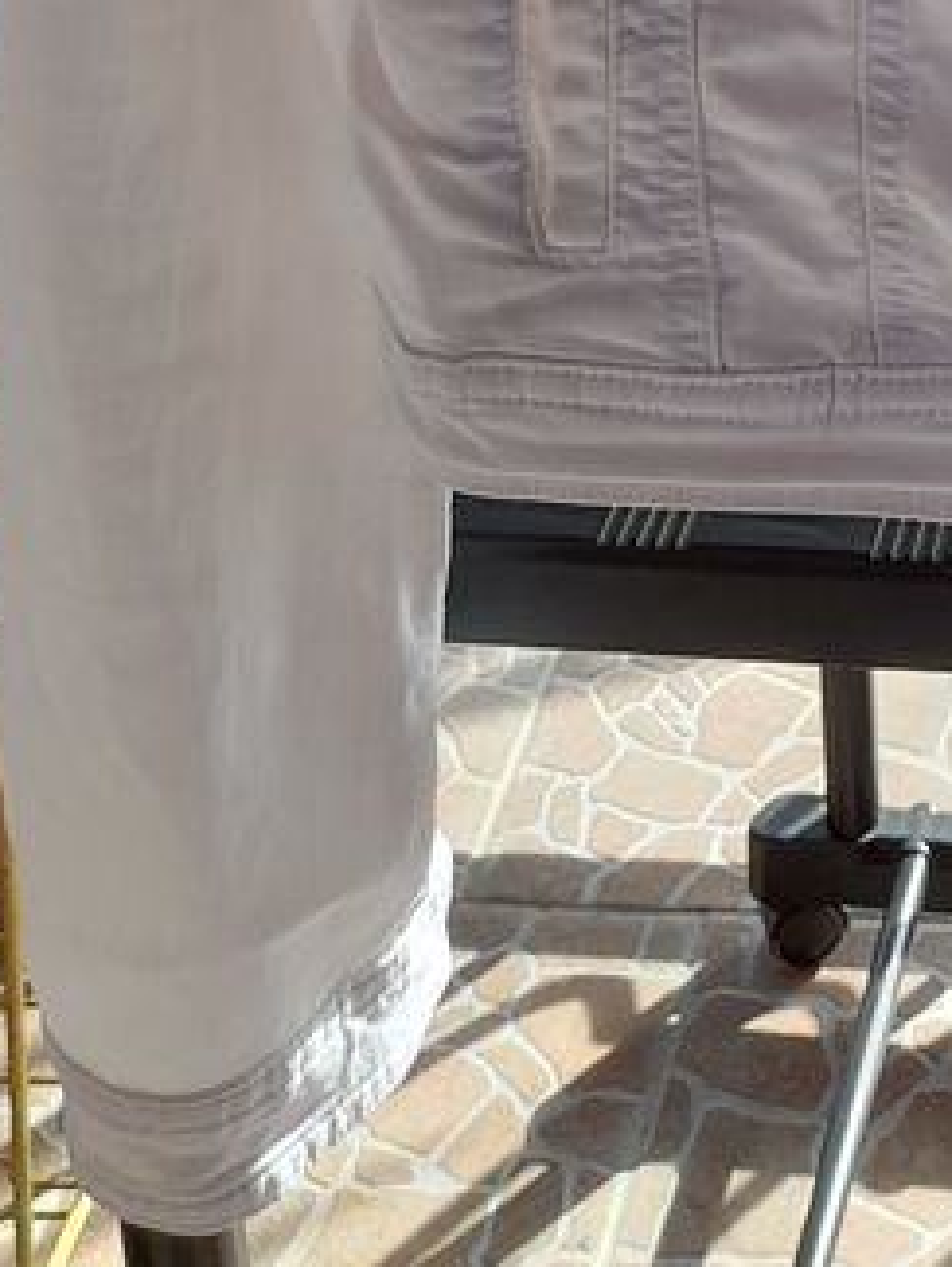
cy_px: -557
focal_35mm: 77
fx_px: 2822
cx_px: 1124
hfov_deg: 18.2
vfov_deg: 21.7
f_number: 2
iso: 25
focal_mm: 4.6
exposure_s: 1/100
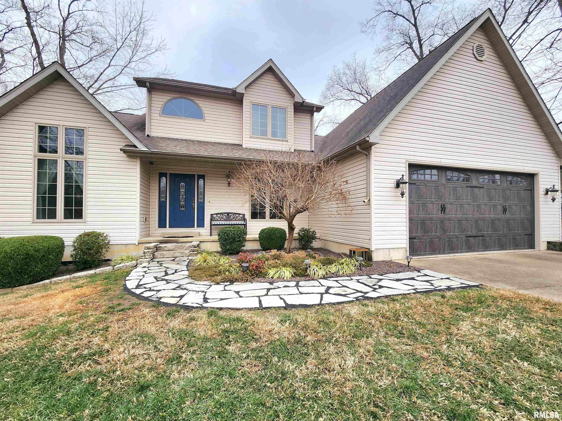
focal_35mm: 13
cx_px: 281
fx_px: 211
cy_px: 210
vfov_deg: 89.9
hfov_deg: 106.2
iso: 50
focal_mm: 2.2
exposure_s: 1/588
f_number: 2.2
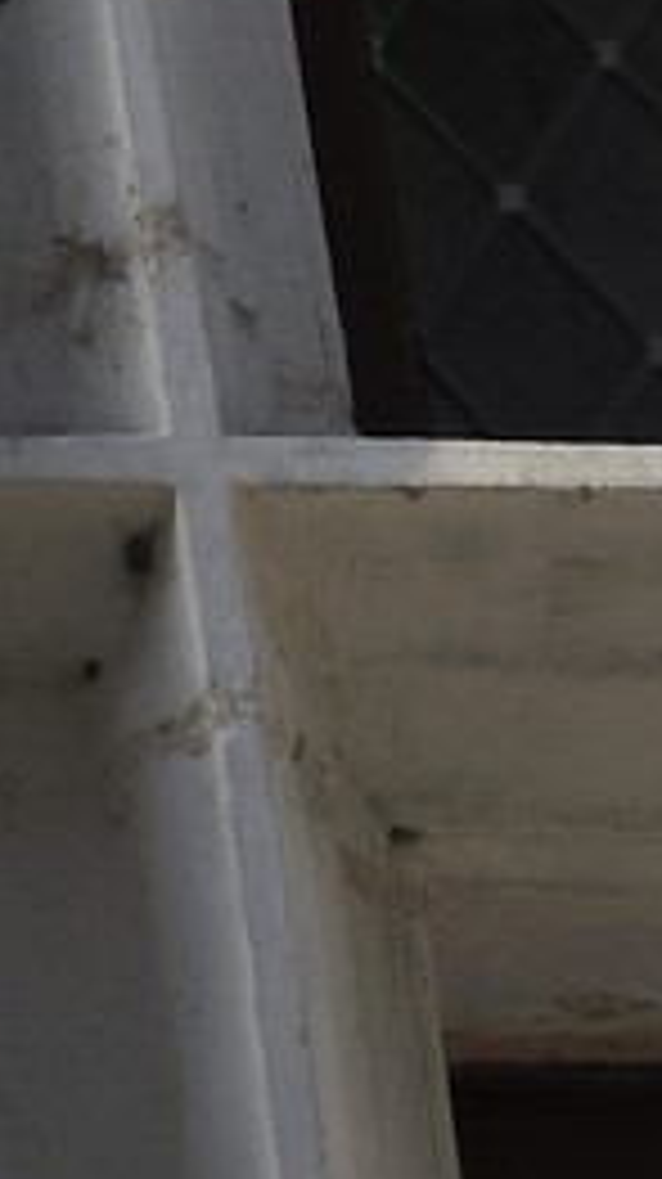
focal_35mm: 288
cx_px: -1356
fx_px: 9005
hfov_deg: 4.1
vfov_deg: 6.8
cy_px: -2300
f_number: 10
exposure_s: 1/160
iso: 200
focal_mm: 45
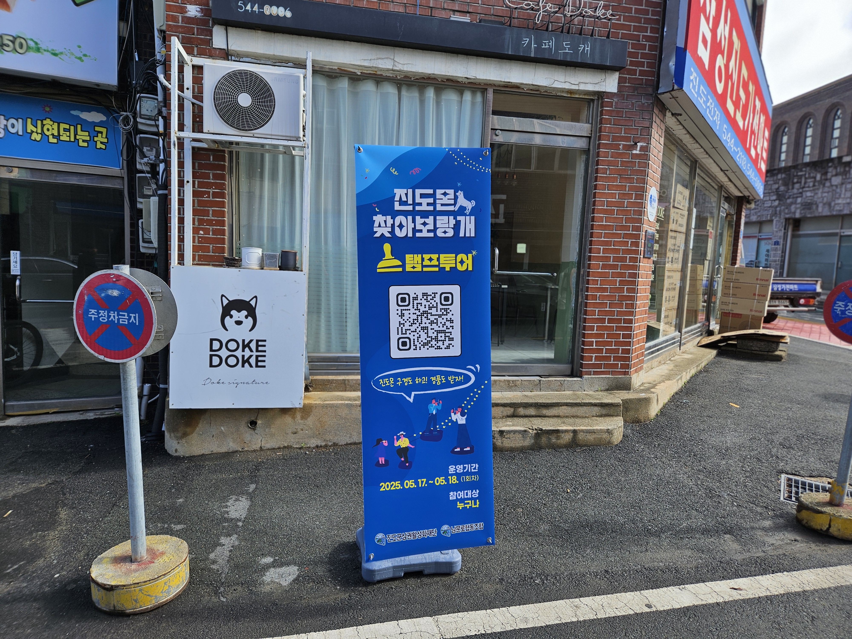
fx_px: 566
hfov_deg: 73.9
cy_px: 320
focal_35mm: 23
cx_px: 426
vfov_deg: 58.9
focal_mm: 5.4
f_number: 1.8
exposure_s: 1/728
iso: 25
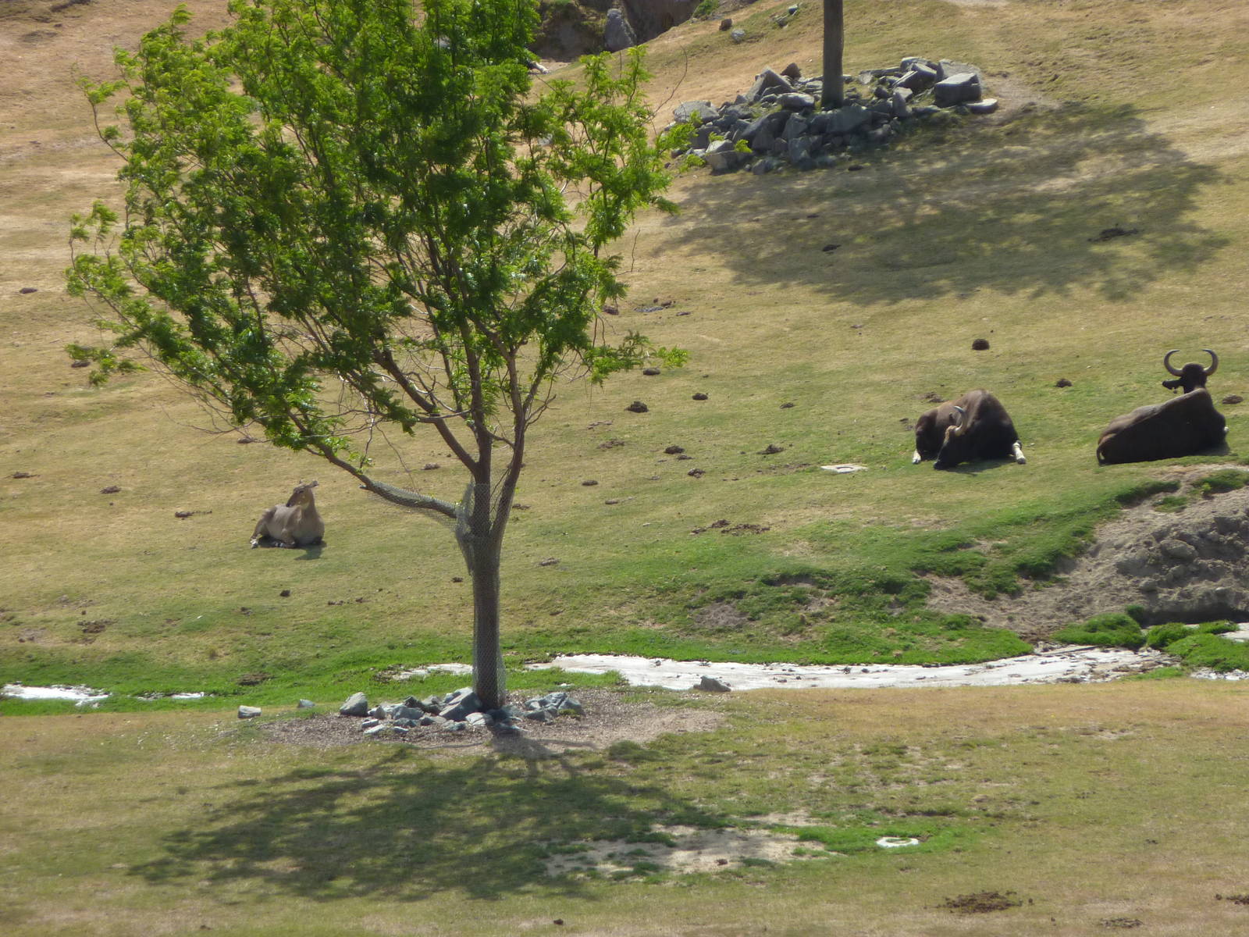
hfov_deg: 6.6
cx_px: 624
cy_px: 468
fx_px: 10824
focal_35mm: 300
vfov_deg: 5.0
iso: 160
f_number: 4.9
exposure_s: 1/640
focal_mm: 49.2
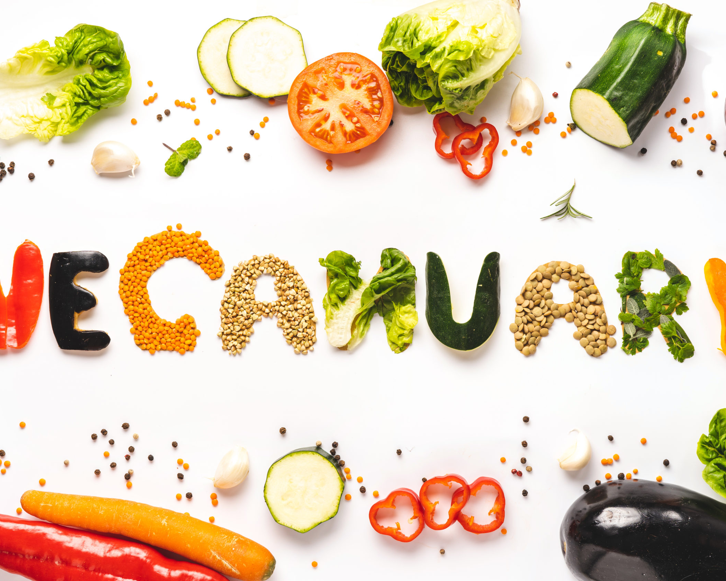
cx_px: 390
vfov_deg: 26.7
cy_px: 289
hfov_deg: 33.0
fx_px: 1225
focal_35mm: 57
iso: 100
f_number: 7.1
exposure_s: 1/125
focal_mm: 50
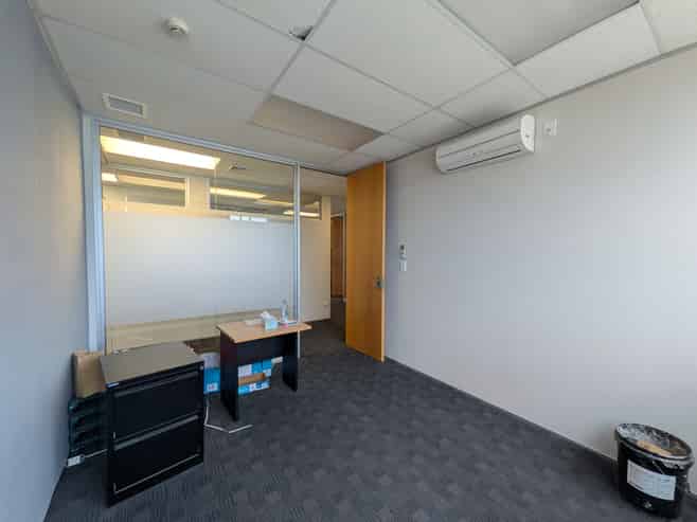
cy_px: 261
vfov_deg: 85.6
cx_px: 348
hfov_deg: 102.1
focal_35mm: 14
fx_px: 282
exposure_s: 1/100
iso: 88
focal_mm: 1.85
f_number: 2.2
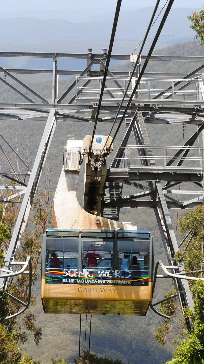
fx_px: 1326
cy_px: 183
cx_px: 117
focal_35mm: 138
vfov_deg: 15.6
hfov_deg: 8.8
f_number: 7.1
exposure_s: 1/200
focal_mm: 55
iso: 100
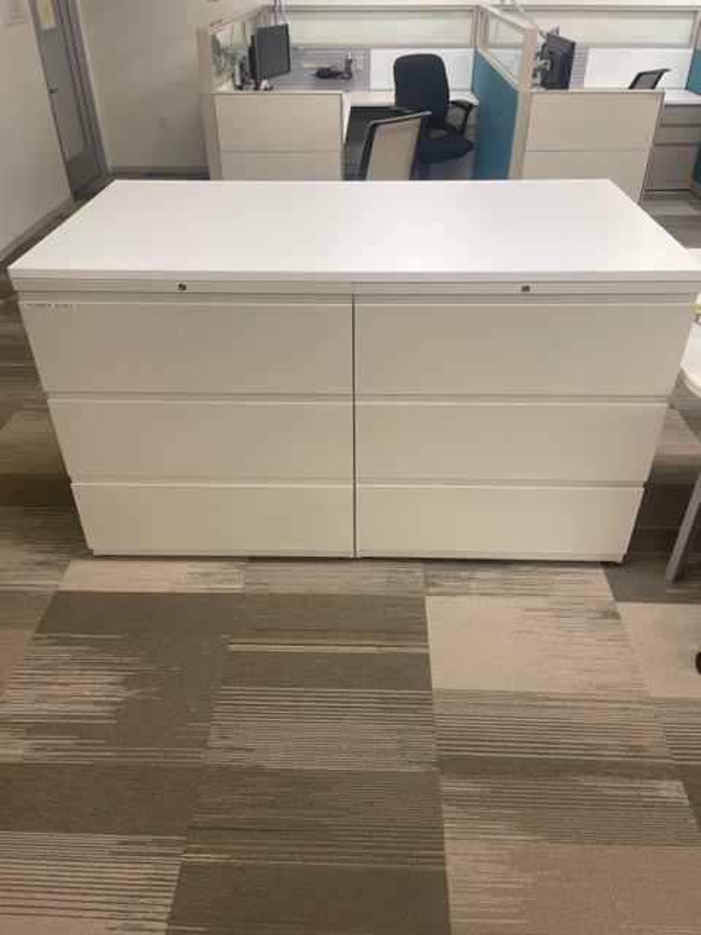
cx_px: 350
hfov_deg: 53.1
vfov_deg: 67.3
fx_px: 702
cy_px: 468
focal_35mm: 26
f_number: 1.6
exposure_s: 1/60
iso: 64
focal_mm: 4.2
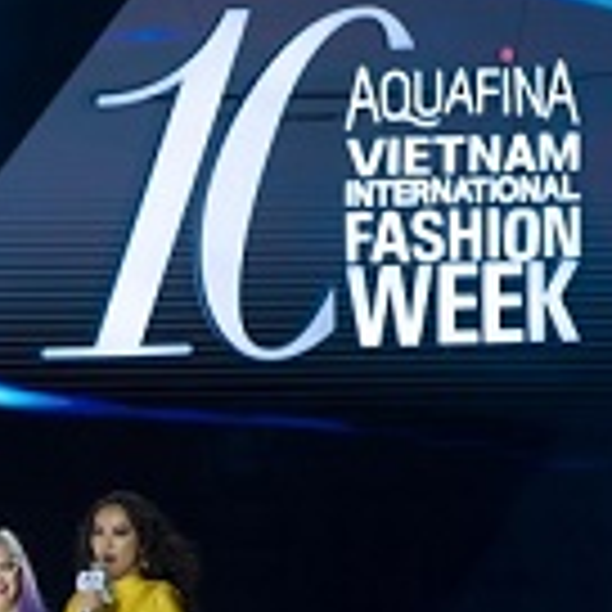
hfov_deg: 3.4
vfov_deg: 3.4
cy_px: 558
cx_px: -284
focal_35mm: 519
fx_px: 10381
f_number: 2.8
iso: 500
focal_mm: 170
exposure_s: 1/250
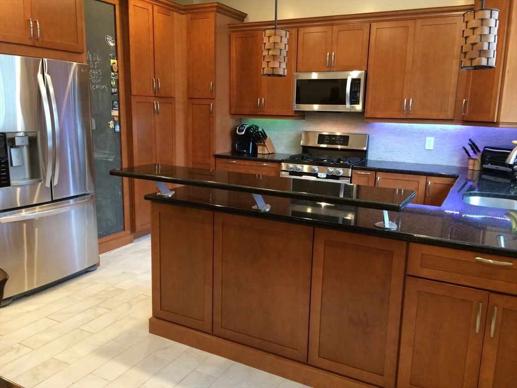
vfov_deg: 48.2
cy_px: 194
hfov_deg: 61.7
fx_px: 433
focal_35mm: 29
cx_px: 258
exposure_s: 1/30
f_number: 2.2
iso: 160
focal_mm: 4.15
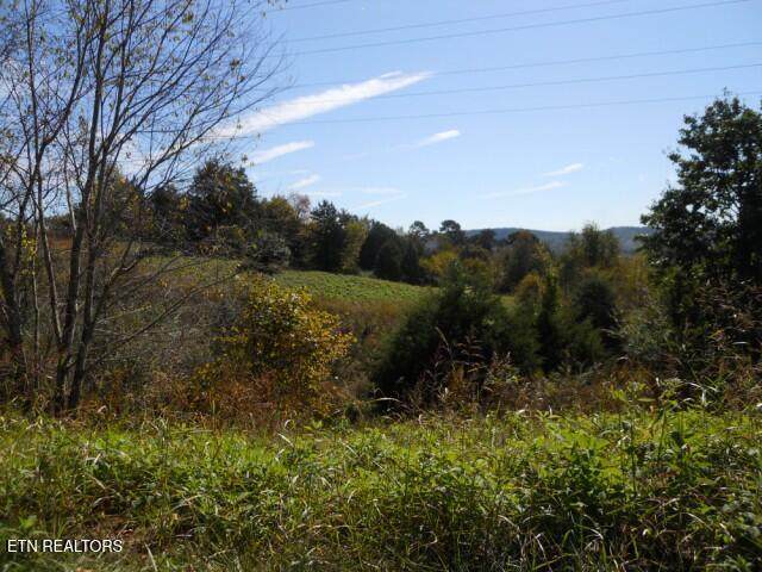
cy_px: 286
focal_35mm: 28
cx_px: 381
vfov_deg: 49.7
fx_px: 616
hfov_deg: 63.4
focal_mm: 5
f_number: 5.4
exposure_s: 1/400
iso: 80
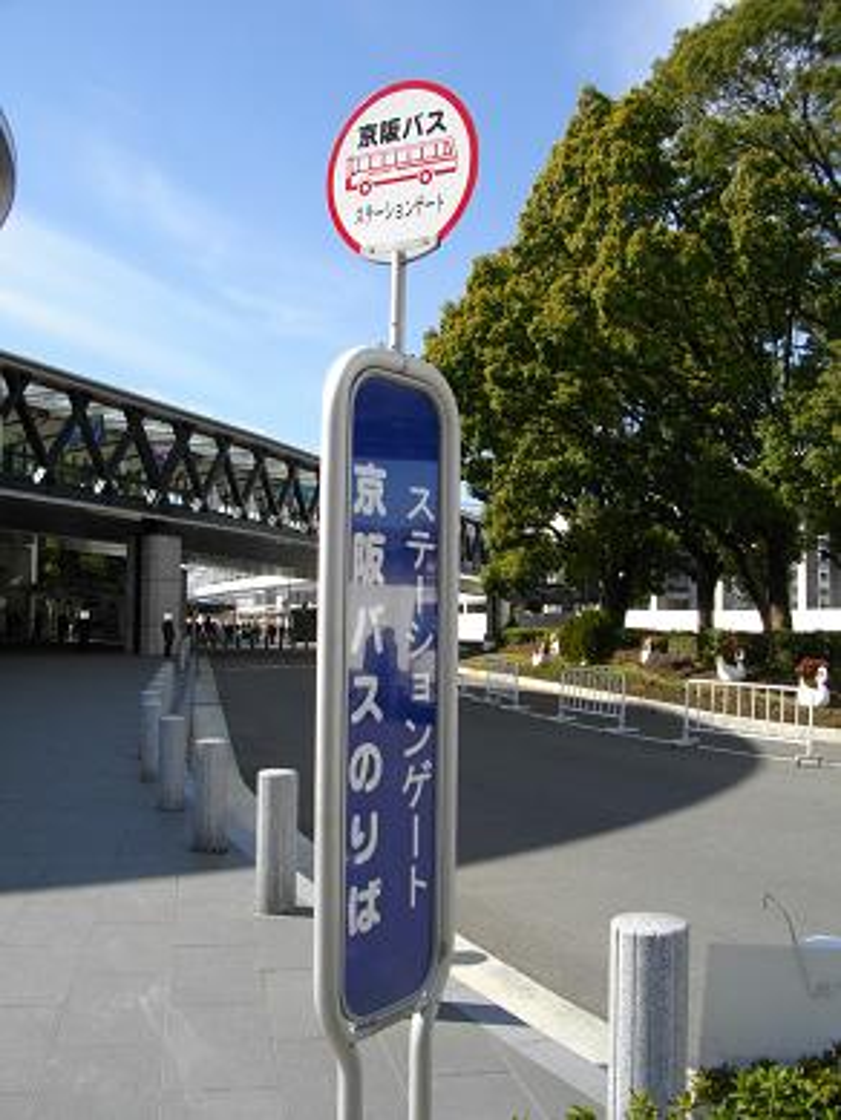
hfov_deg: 44.2
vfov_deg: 56.8
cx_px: 420
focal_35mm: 32
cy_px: 560
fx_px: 1036
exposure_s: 1/320
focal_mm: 5.7
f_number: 5.5
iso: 100
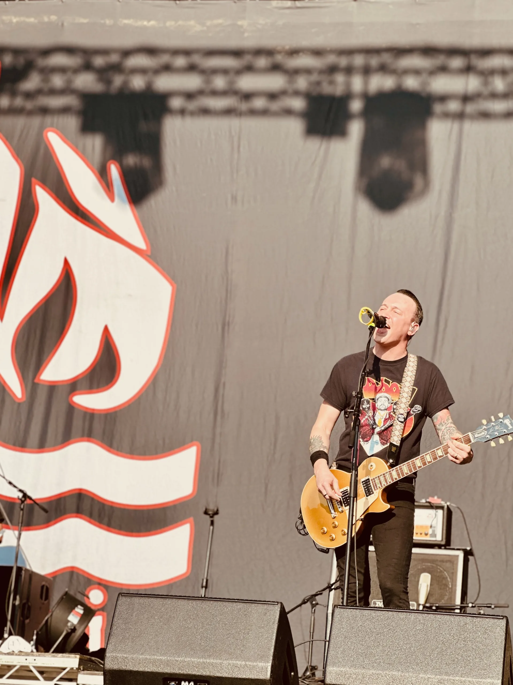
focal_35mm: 77
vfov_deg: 25.3
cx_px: 256
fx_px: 1523
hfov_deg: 19.1
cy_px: 342
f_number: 2.8
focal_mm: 9
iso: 32
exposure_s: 1/428
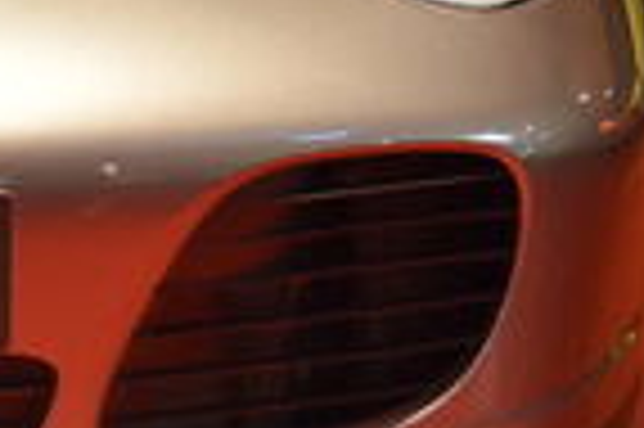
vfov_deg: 4.8
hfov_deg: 7.1
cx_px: -410
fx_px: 5051
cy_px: -23
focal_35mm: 283
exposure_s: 1/60
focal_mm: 35
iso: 800
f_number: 2.5
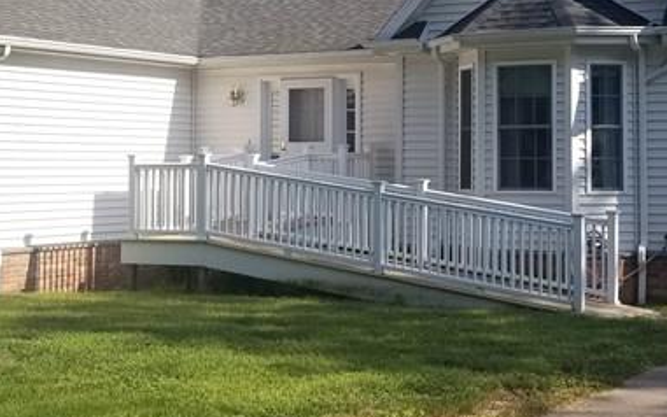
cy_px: 79
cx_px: 431
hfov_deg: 27.7
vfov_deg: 17.5
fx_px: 1345
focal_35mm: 74
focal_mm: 4.25
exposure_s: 1/1700
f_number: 1.7
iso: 50
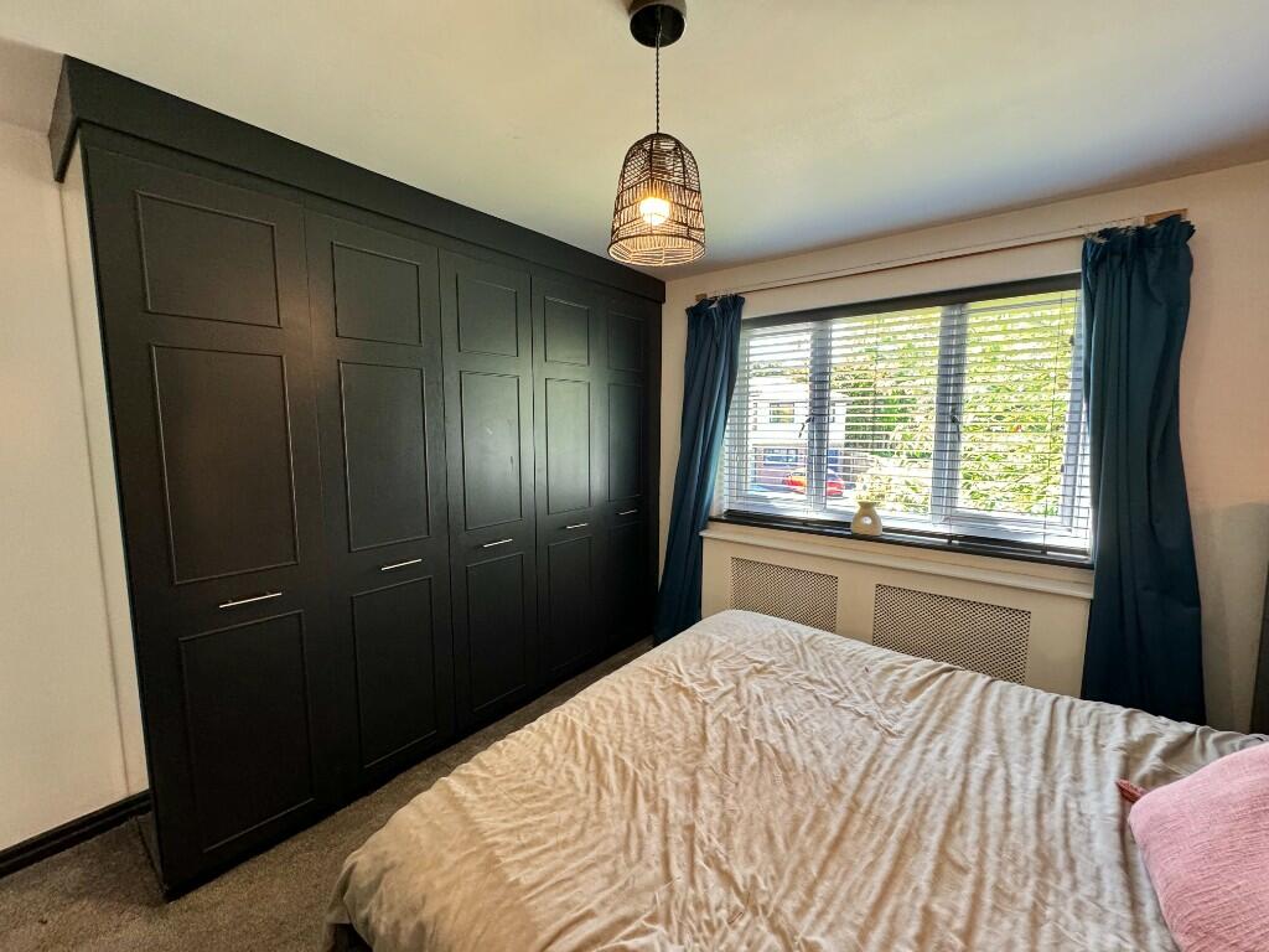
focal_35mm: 14
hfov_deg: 102.1
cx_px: 634
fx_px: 513
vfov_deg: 85.7
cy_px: 476
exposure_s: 1/50
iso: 250
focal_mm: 2.22
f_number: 2.2
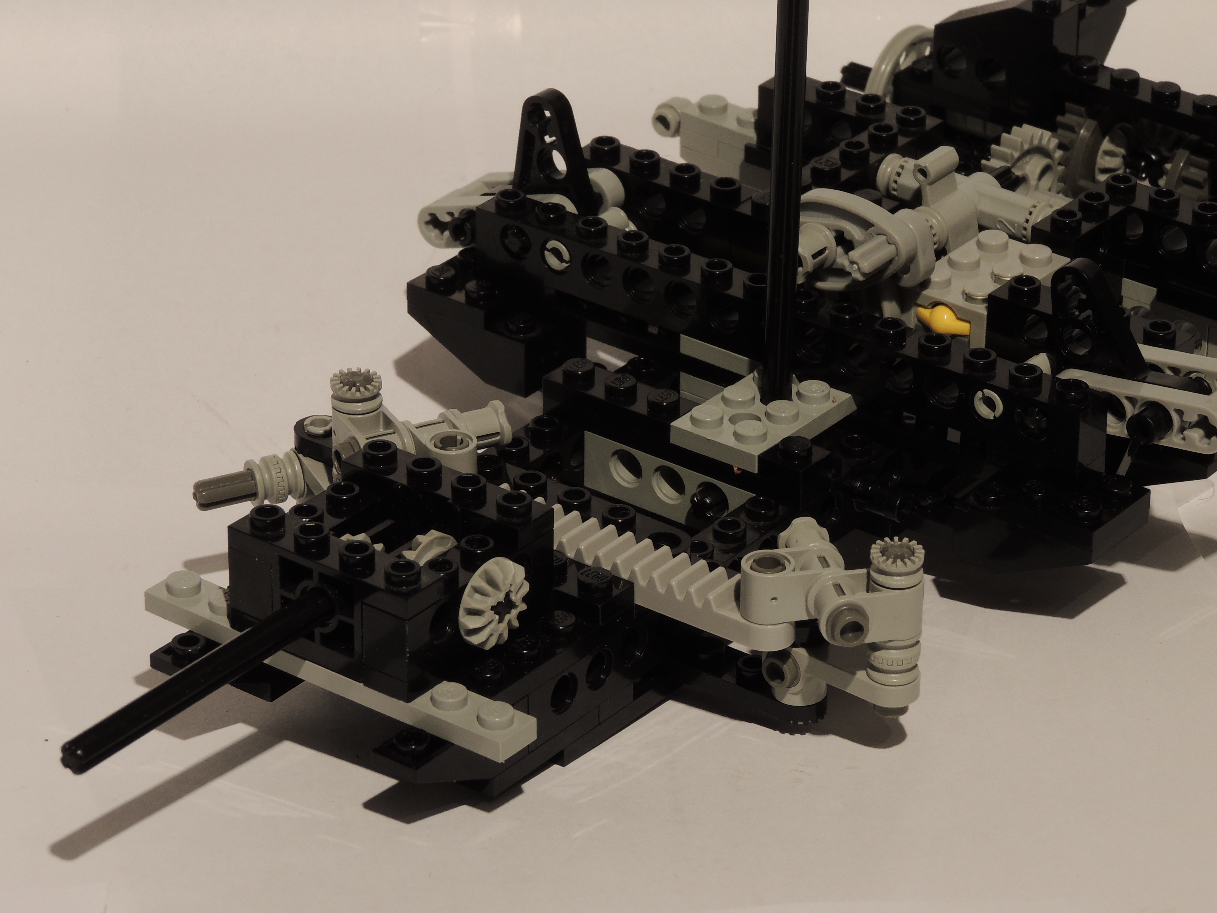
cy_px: 456
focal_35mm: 135
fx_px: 4746
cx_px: 608
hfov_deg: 14.6
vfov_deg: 11.0
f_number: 6.8
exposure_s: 1/2.5
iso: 100
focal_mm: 24
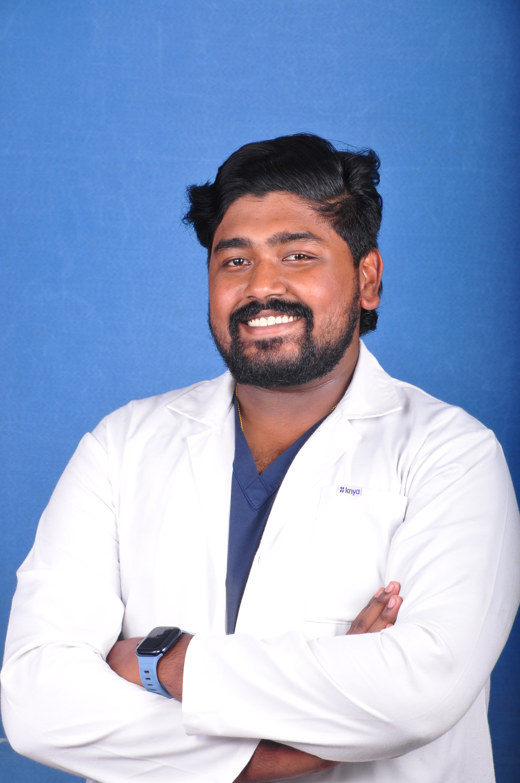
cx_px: 260
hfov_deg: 8.7
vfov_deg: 13.1
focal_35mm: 158
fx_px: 3421
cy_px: 392
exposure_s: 1/125
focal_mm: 105
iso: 250
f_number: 11
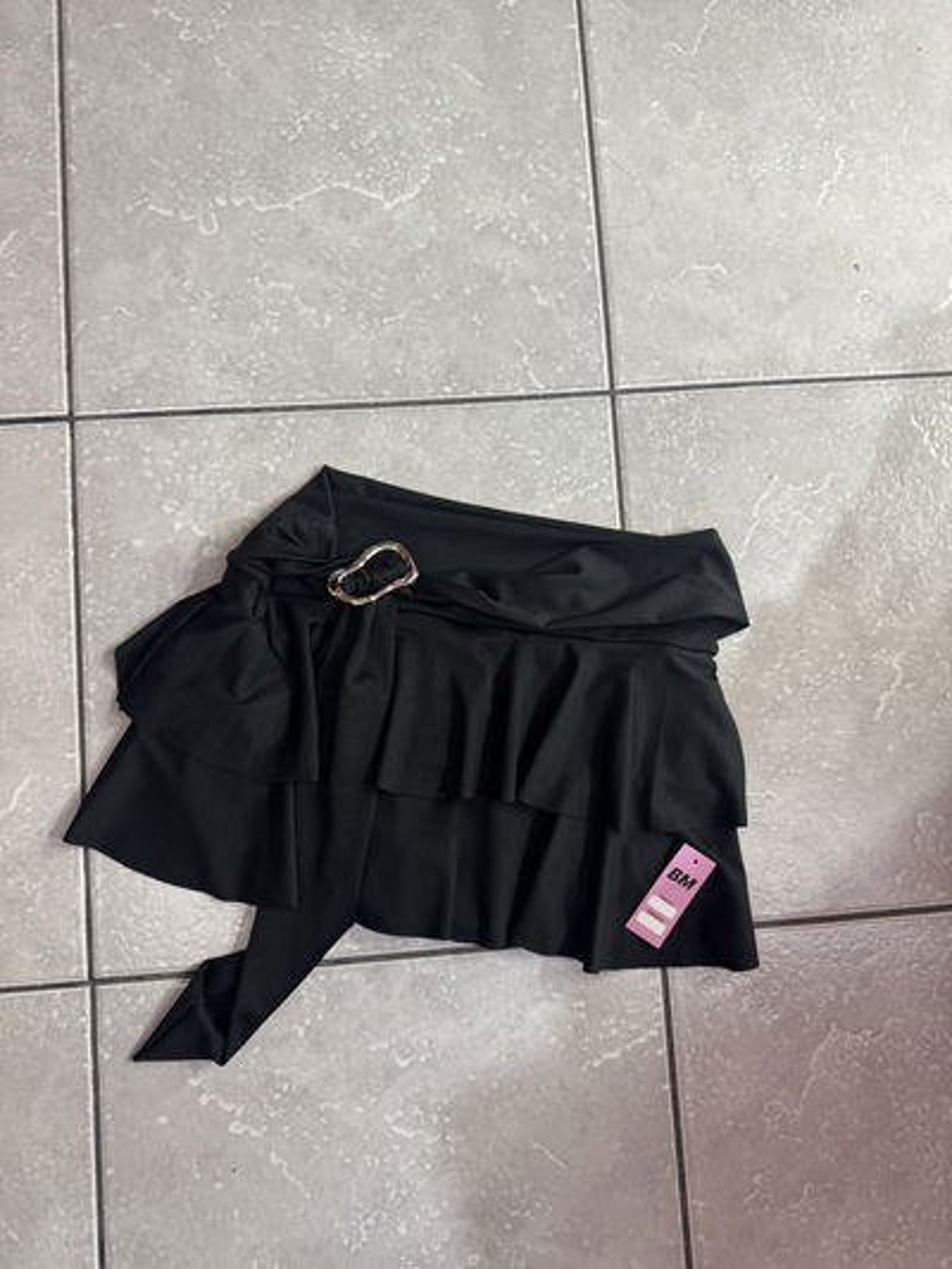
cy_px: 634
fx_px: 880
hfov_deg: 56.8
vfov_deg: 71.6
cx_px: 476
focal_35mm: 24
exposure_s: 1/50
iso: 125
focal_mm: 6.76
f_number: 1.78
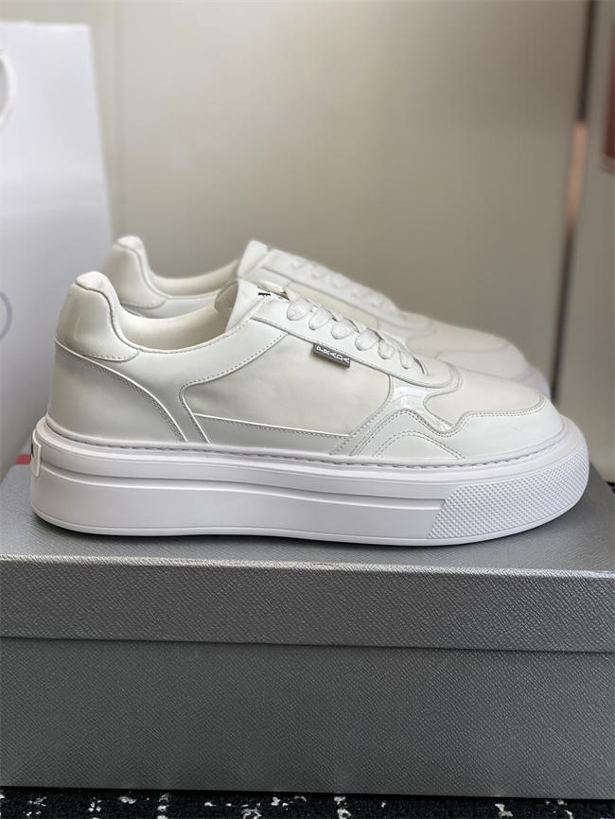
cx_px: 308
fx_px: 1231
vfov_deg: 36.8
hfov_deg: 28.0
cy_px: 410
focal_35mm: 52
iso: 20
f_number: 2
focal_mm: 6
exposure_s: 1/186
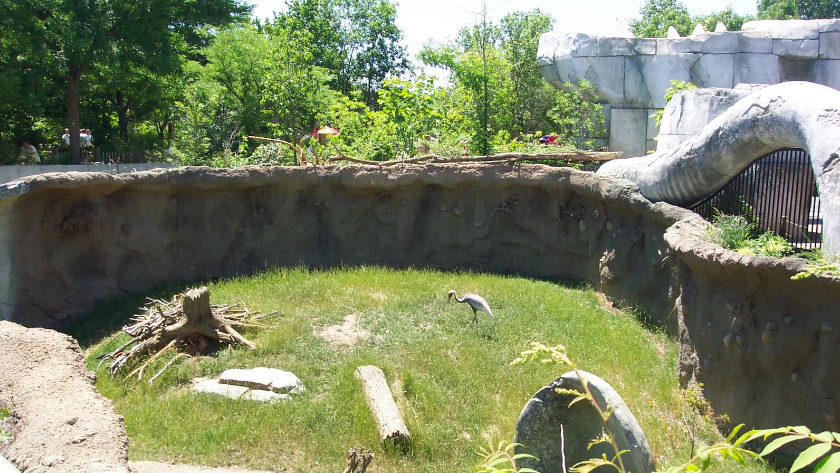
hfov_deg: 50.5
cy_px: 280
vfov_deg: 29.7
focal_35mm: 40
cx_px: 422
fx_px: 891
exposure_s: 1/250
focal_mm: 8
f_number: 4.8
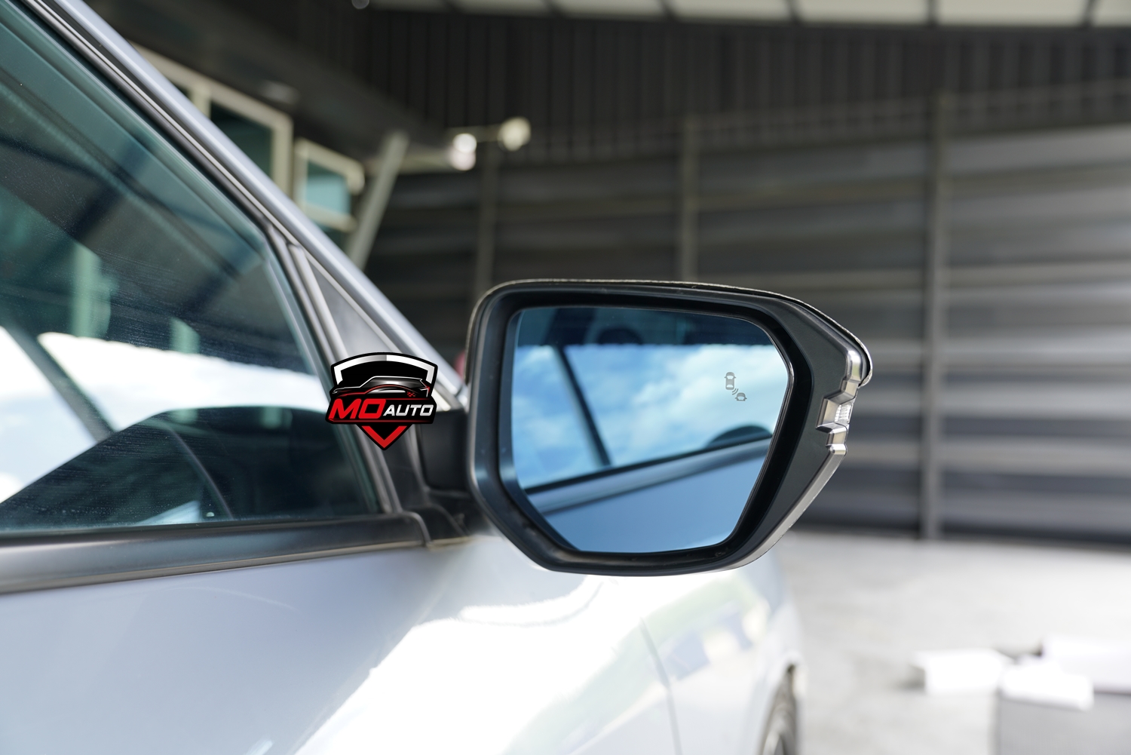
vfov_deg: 41.1
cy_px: 378
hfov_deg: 58.7
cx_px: 566
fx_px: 1006
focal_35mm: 32
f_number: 4
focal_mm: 32
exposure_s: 1/60
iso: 125
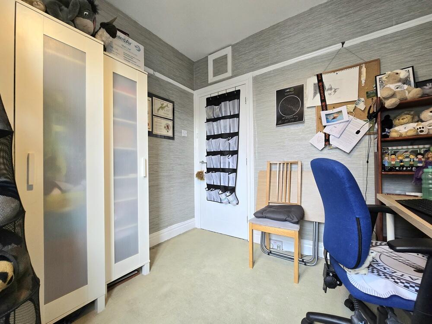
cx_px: 216
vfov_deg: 89.9
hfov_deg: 106.2
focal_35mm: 13
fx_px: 162
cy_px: 162
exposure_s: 1/50.3
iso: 100
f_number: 2.2
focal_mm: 2.2
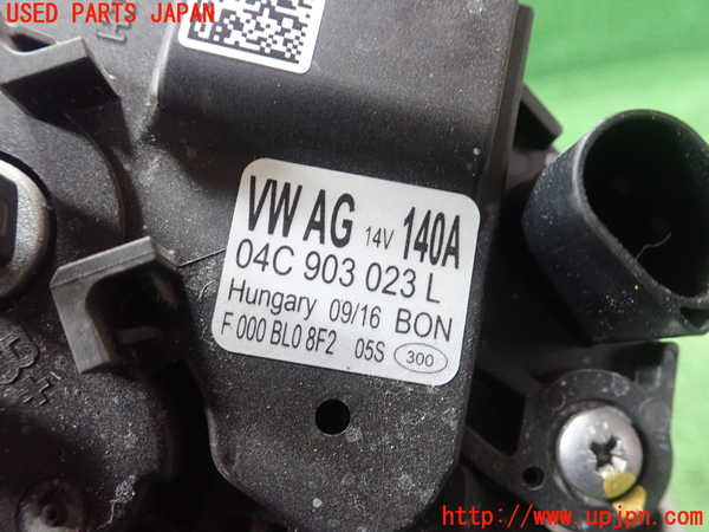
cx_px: 354
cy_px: 266
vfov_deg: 46.8
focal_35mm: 30
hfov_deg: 60.0
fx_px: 614
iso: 800
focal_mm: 5.5
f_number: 2.3
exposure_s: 1/60
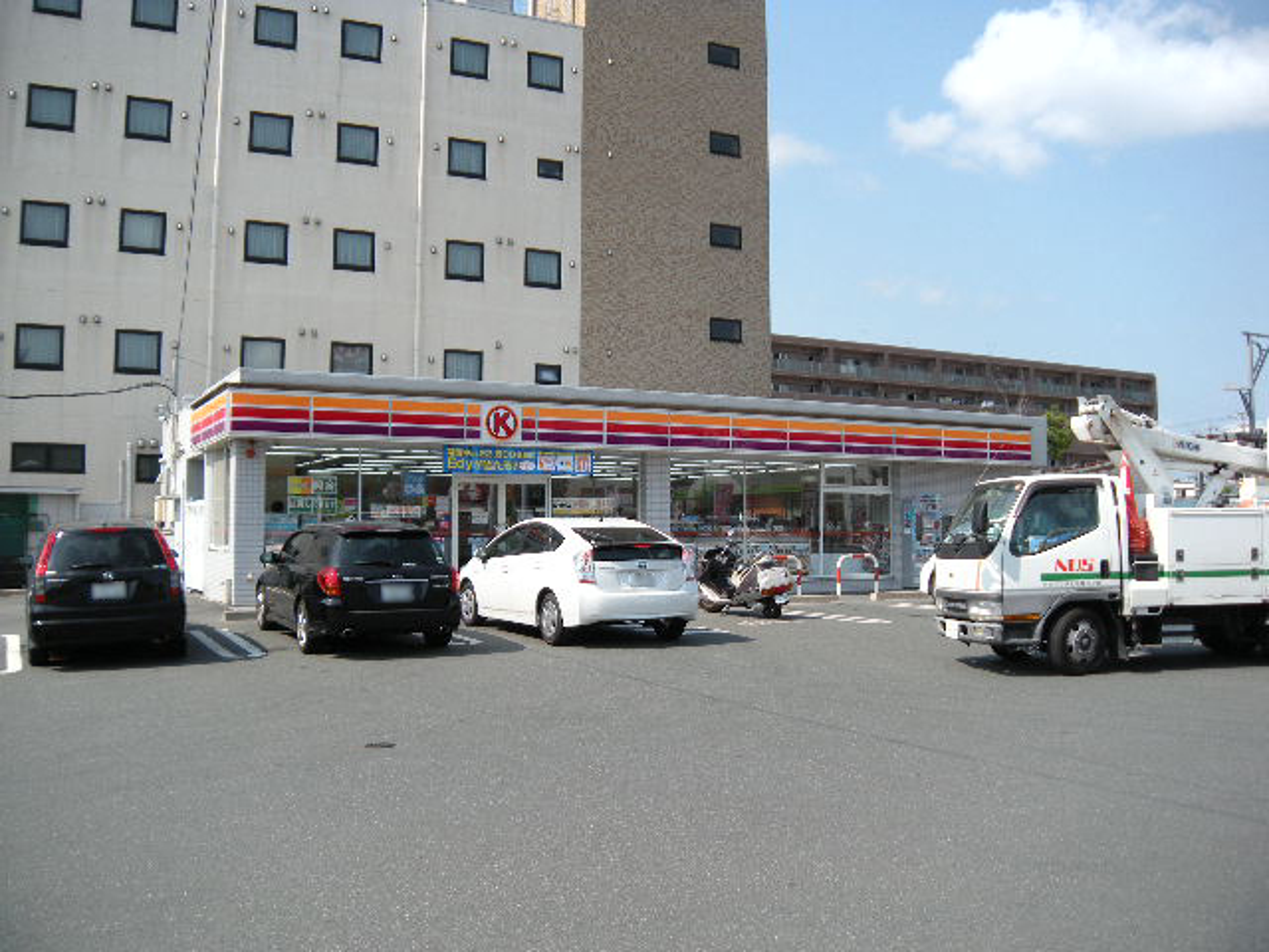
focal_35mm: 35
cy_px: 476
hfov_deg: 52.6
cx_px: 634
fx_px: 1283
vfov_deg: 40.7
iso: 64
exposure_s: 1/541
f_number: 3.8
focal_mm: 5.9
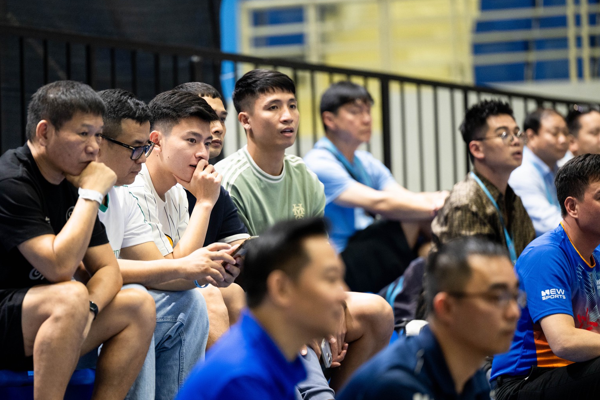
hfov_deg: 7.8
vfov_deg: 5.2
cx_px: 236
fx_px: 4383
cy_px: 213
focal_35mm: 263
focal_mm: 200
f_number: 2.8
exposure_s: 1/250
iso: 2000
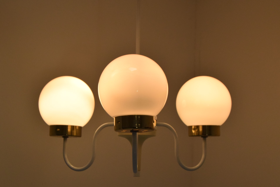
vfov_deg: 19.4
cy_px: 105
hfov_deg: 28.8
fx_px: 544
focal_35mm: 70
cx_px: 137
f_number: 11
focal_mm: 40
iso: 1600
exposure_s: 1/500
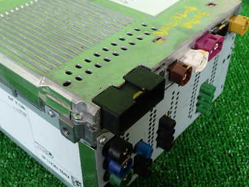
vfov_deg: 30.2
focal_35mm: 48
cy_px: 84
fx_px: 345
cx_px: 104
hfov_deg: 39.6
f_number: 3.2
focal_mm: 5.4
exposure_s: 1/100
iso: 100
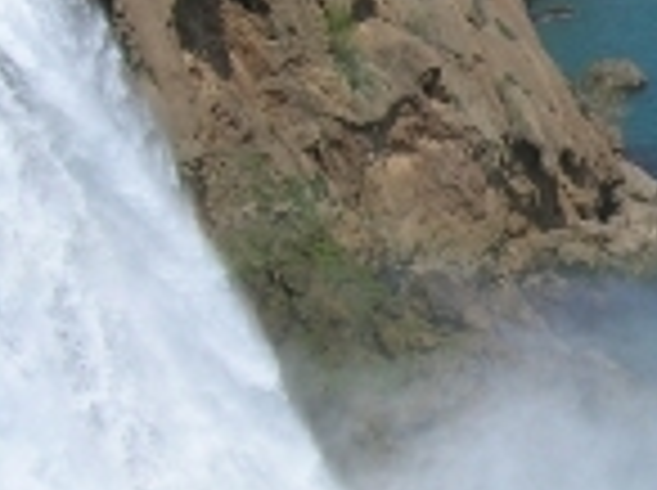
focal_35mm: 140
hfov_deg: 13.7
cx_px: 770
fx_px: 2653
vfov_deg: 10.6
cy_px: 225
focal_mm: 5.7
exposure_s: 1/750
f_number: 4.9
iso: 50
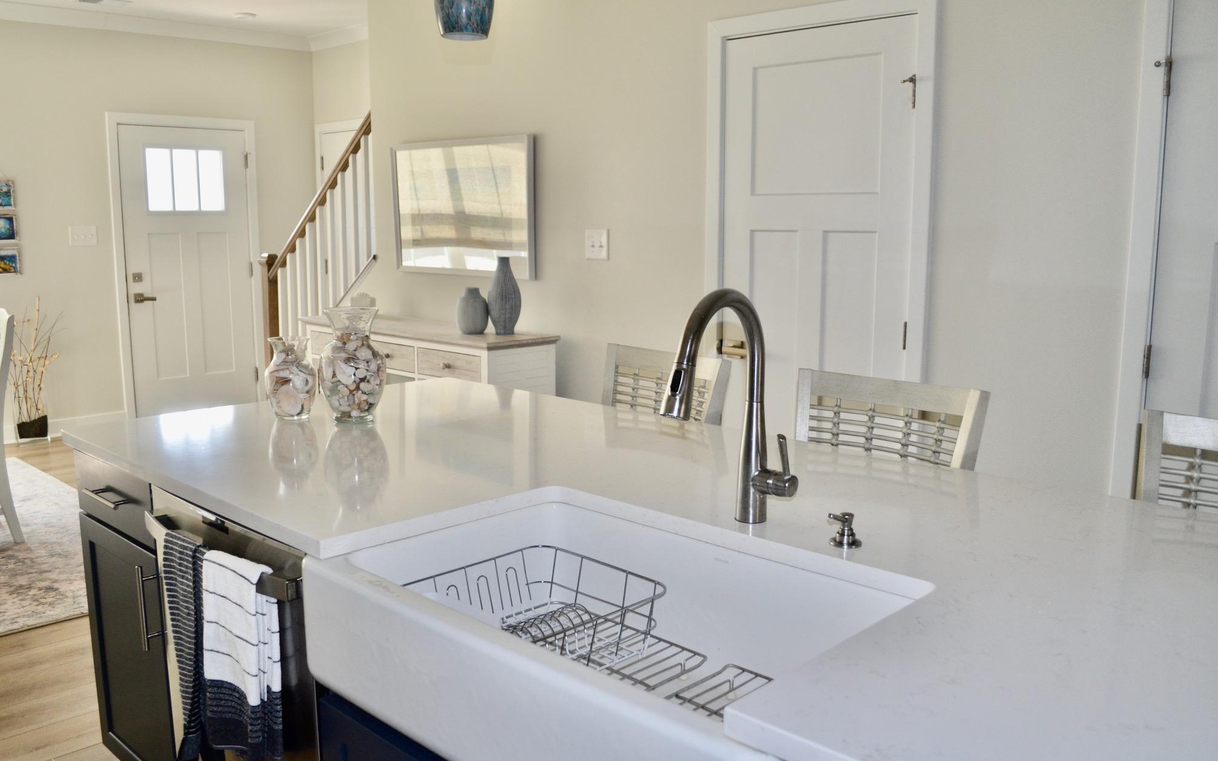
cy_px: 400
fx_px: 929
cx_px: 611
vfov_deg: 44.5
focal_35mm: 28
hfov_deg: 66.5
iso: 400
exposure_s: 1/80
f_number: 3.5
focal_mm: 18
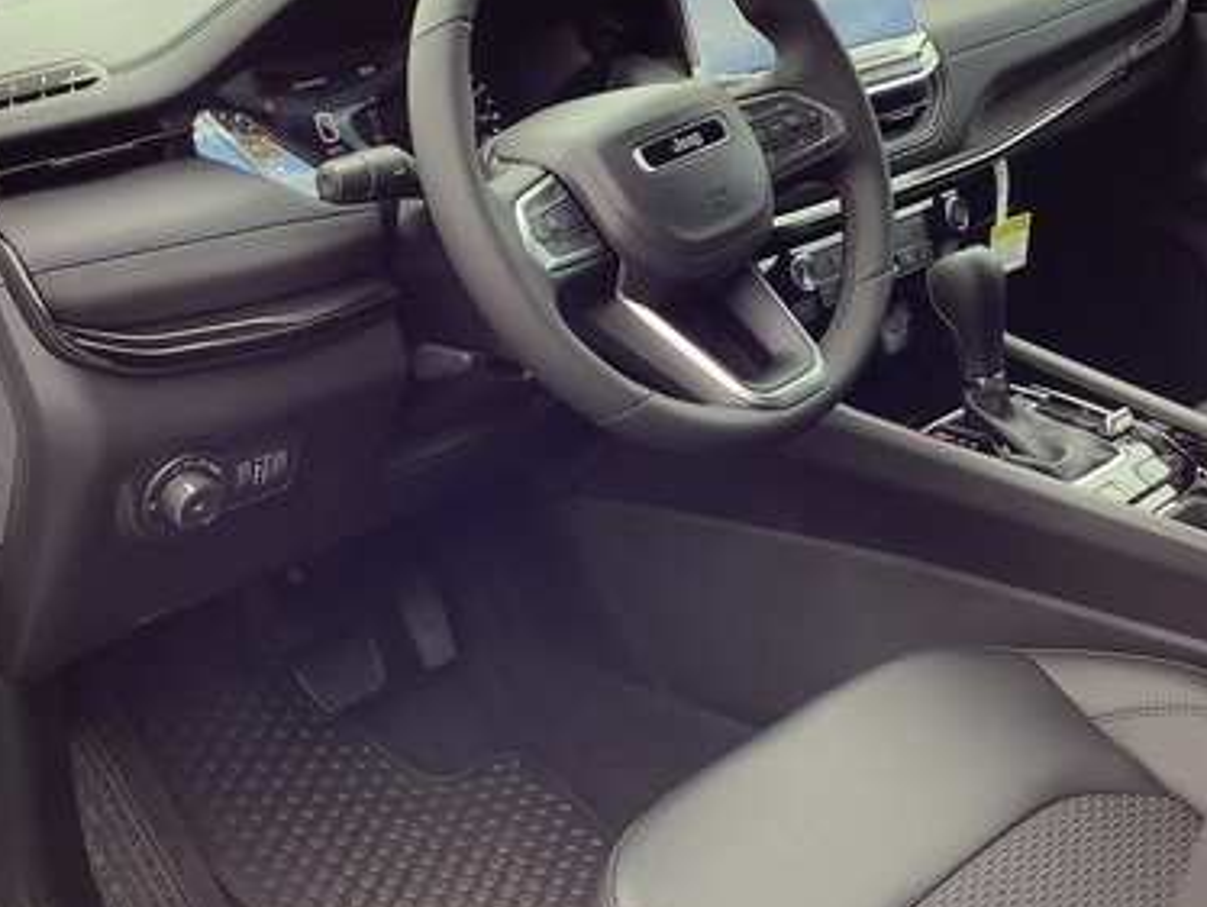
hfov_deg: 36.1
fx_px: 1849
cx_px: 597
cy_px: 536
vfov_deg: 27.5
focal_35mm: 53
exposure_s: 1/120
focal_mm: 3.3
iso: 64
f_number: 2.4
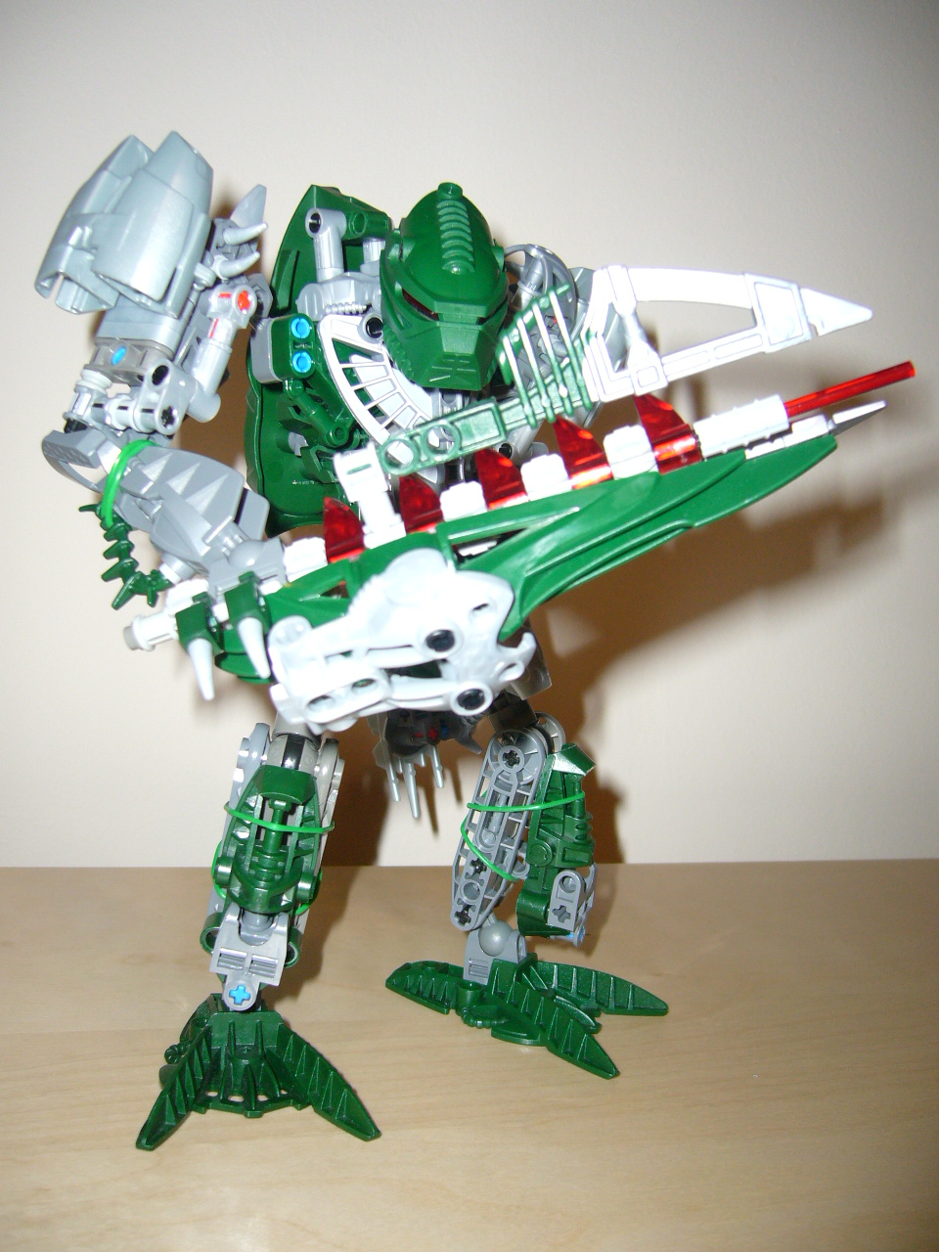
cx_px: 470
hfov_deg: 40.7
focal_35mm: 35
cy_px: 626
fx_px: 1266
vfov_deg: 52.6
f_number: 2.8
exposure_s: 1/30
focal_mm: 5.8
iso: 100
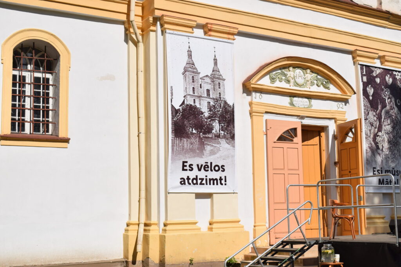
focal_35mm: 51
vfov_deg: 26.5
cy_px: 134
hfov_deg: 38.9
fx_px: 568
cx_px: 200
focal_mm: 34
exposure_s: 1/2000
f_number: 8
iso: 320
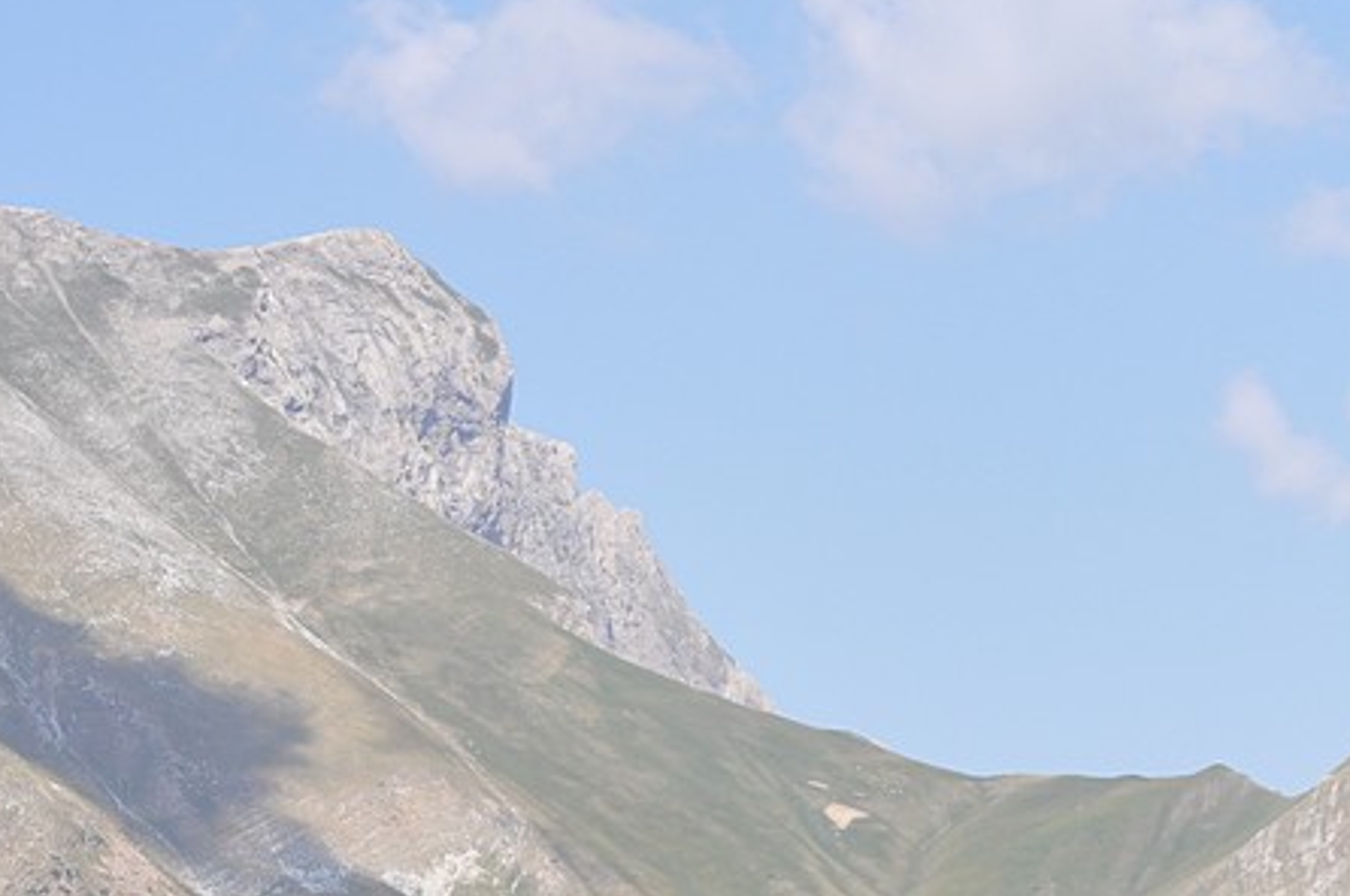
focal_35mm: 202
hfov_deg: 10.0
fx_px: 7564
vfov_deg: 6.8
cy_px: 798
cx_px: 1704
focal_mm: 50
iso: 200
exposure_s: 1/320
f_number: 9
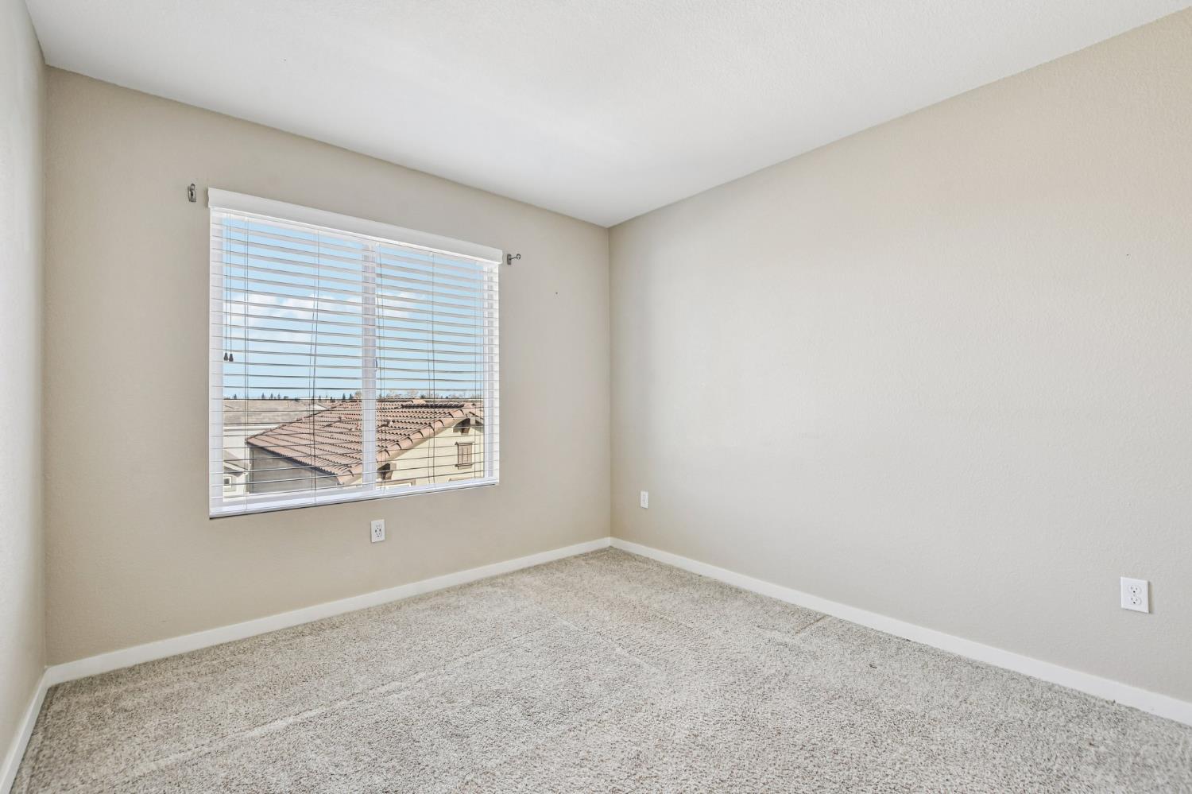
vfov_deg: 77.3
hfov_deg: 100.4
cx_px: 596
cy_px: 397
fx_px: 496
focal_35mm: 15
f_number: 8
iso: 100
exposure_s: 1/20
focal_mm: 10
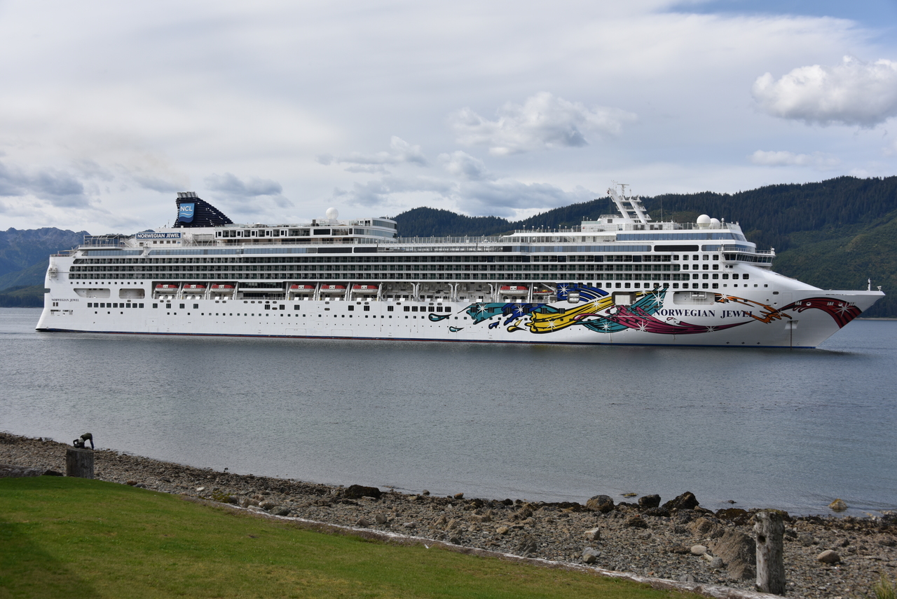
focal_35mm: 42
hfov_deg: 46.4
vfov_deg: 31.9
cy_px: 300
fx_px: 1047
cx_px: 448
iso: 100
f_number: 9
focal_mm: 42
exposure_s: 1/320
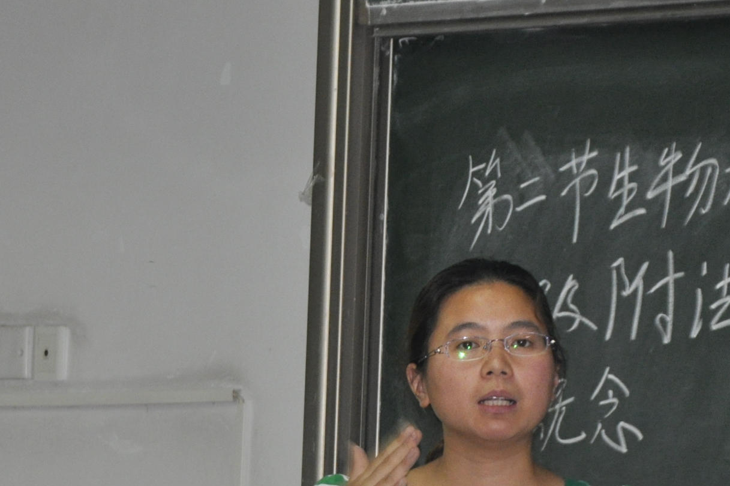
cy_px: 592
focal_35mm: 317
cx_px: 346
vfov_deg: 4.3
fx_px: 6422
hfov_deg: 6.5
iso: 800
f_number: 5.3
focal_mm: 80
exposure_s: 1/60
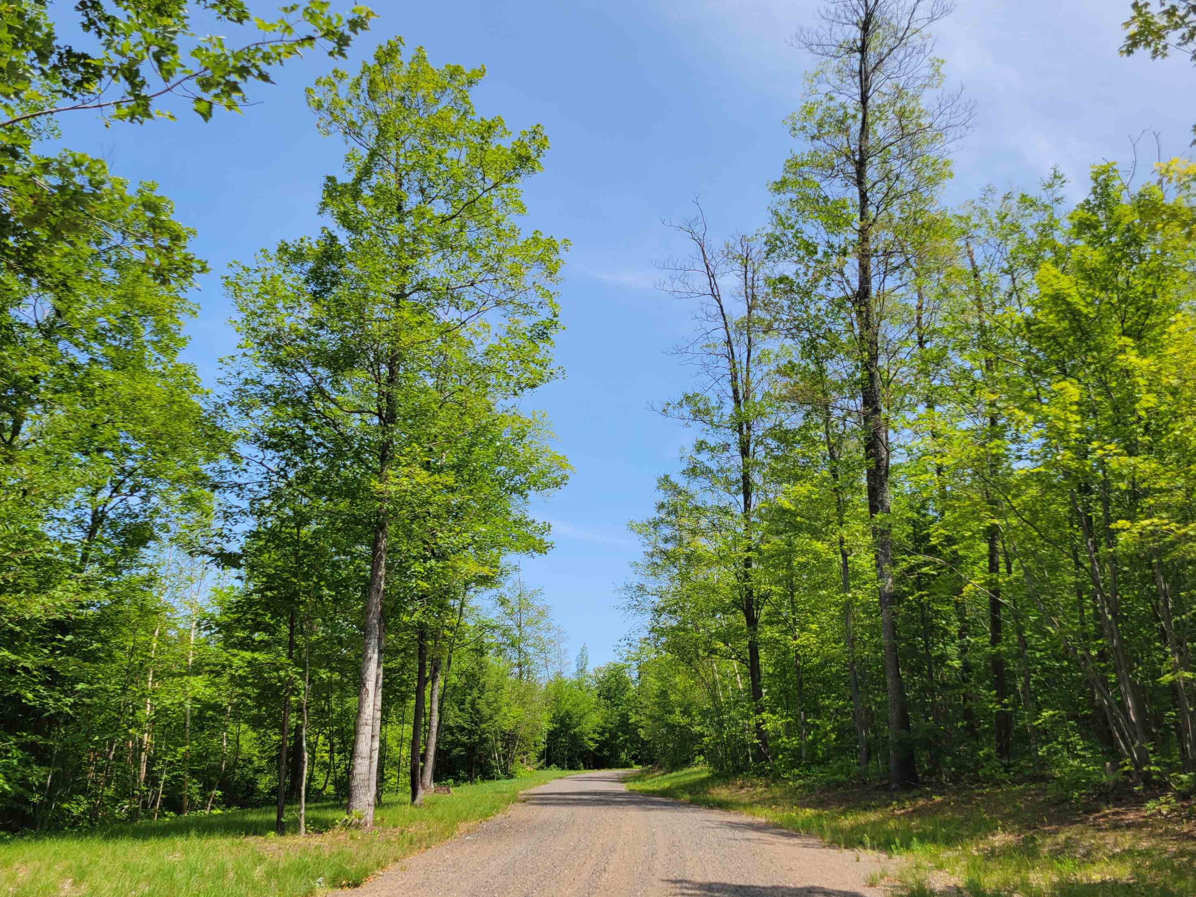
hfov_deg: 65.3
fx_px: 933
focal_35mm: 27
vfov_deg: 51.4
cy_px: 435
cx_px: 596
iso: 40
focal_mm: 5.4
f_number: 1.8
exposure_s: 1/1967
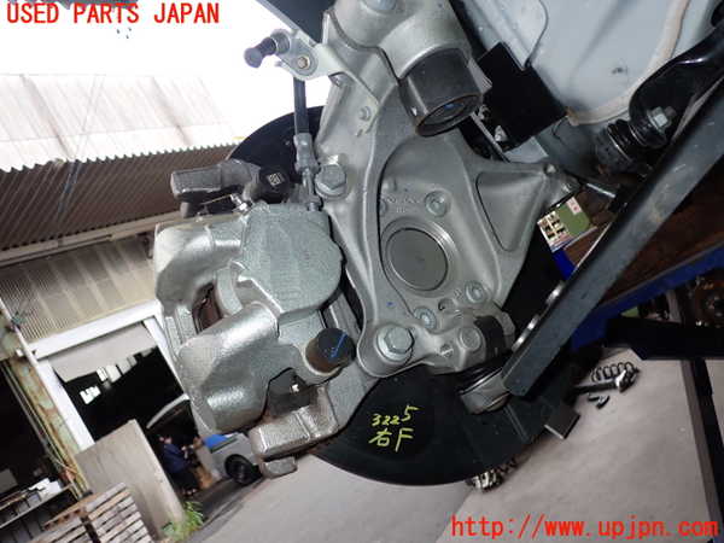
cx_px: 362
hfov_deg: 60.0
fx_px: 627
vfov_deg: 46.8
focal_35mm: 30
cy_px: 272
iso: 200
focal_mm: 5.4
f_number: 6.3
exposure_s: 1/30
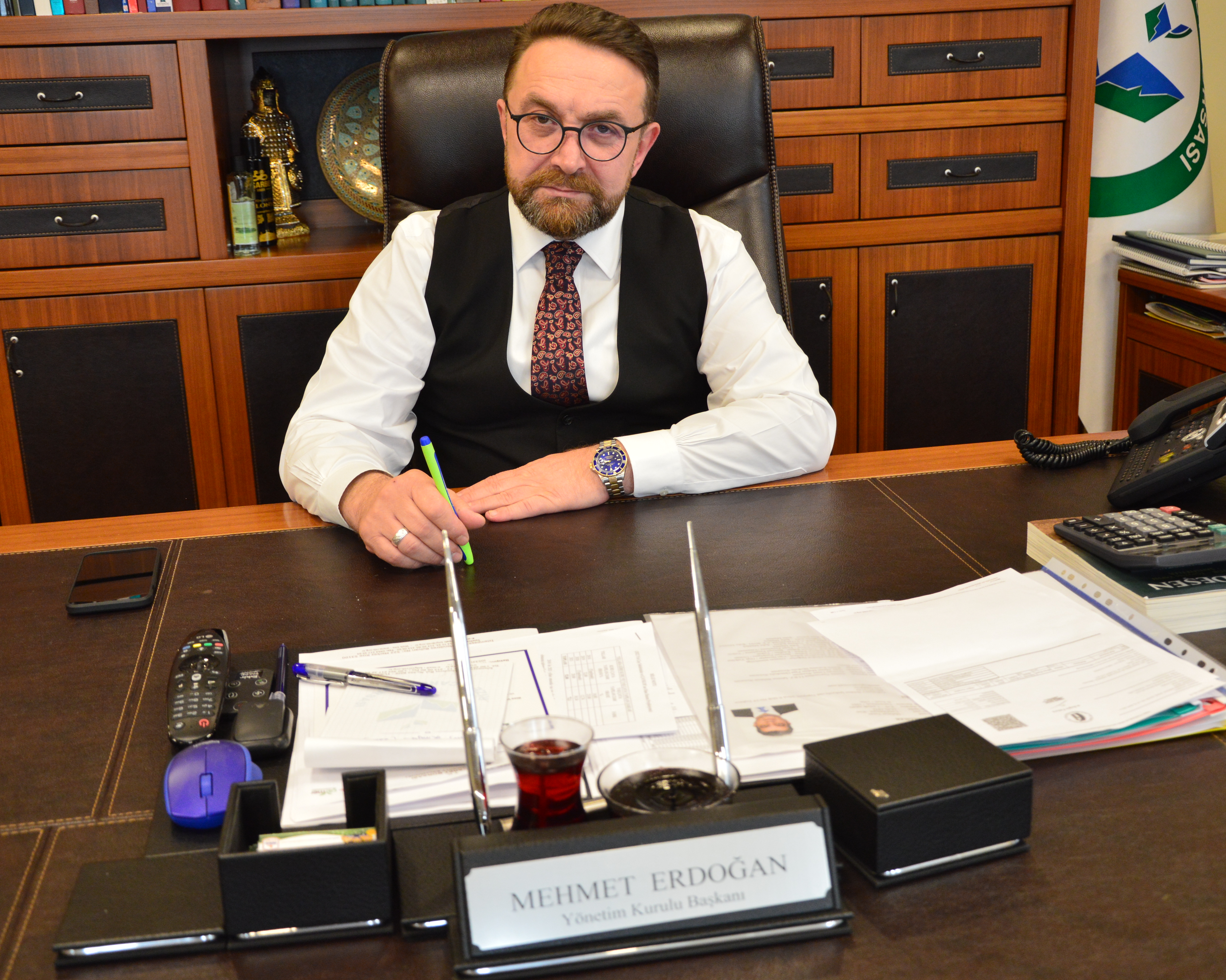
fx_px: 1524
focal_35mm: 42
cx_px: 618
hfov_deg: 43.8
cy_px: 487
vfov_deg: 35.7
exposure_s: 1/40
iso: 800
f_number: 3.8
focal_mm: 24
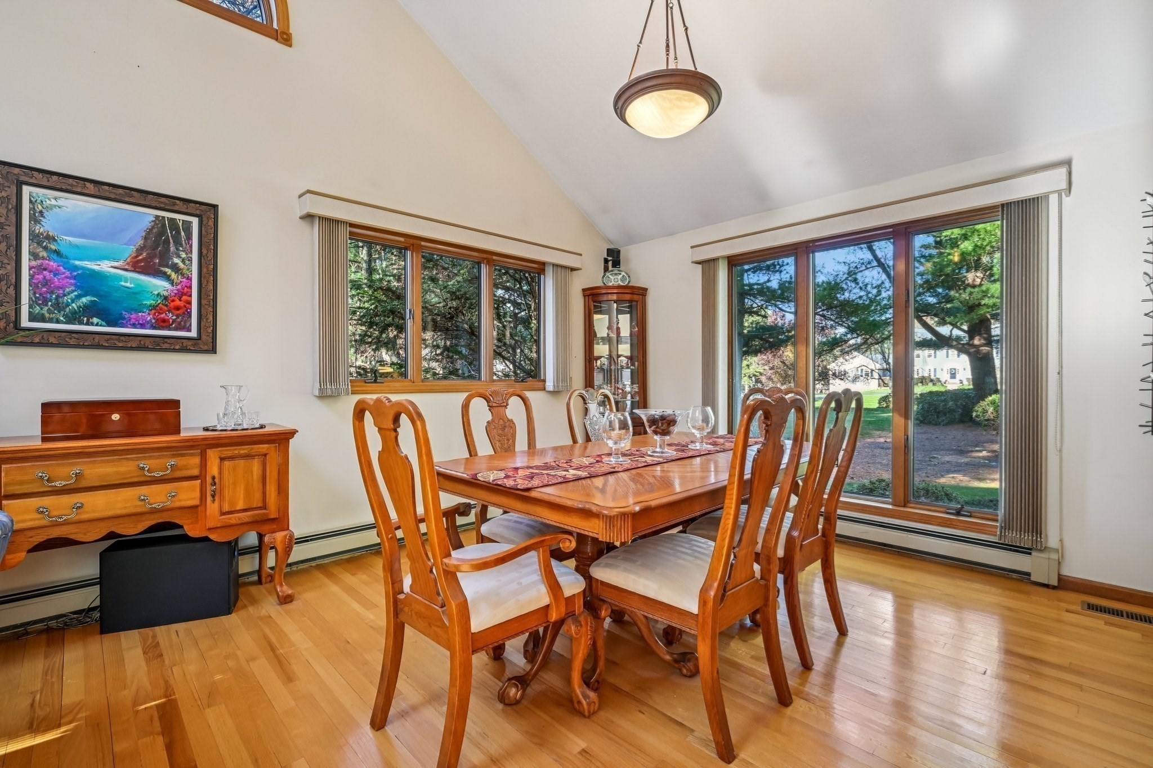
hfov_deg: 96.7
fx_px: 512
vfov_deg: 73.7
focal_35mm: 16
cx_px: 576
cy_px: 384
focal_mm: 16
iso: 400
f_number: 8
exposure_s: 1/8
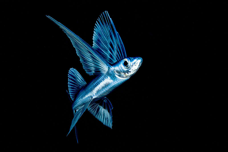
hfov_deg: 22.6
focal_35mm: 90
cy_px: 76
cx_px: 114
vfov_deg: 15.2
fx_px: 570
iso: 500
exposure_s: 1/250
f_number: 29
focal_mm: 60
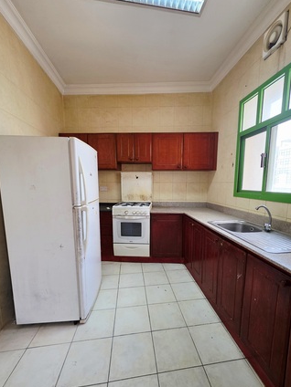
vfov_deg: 101.9
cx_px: 153
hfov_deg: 85.6
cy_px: 205
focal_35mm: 14
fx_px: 157
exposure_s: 1/101
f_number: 1.9
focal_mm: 2.2
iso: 100
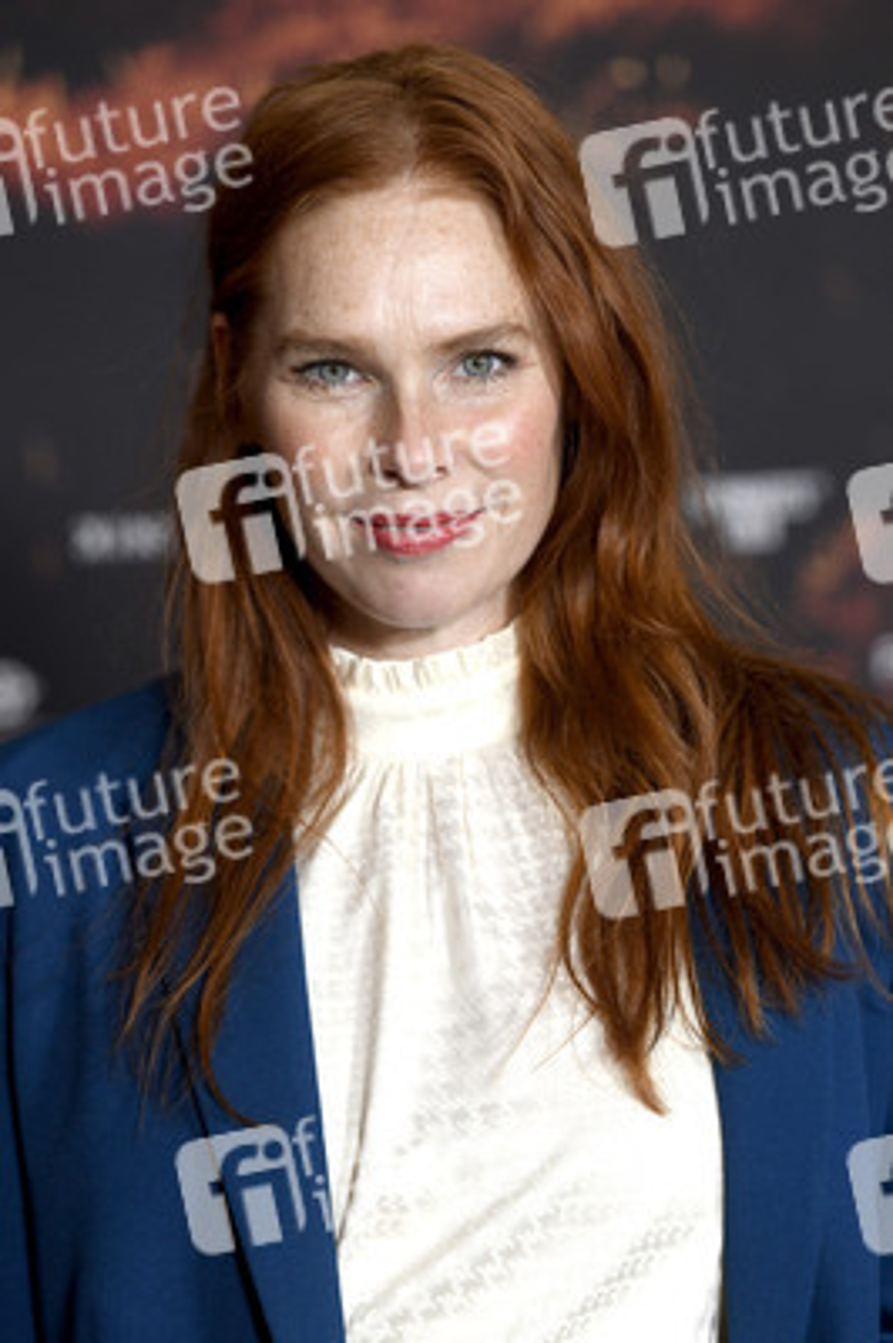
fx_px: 5218
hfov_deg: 9.8
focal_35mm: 140
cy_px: 672
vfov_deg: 14.7
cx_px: 446
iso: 1250
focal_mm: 140
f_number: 4
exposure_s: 1/400
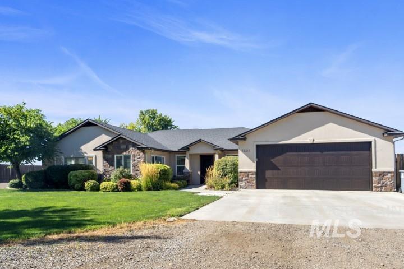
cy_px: 134
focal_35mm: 24
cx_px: 202
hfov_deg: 73.7
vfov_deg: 53.1
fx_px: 269
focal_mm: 24
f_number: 5.6
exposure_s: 1/160
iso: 50
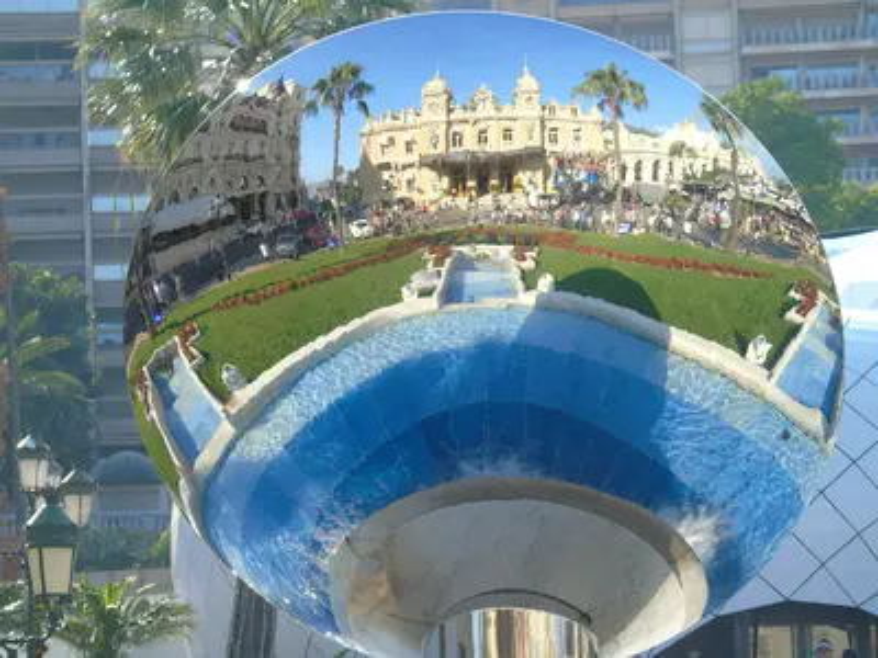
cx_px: 439
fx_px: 5377
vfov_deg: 7.0
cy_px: 329
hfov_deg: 9.3
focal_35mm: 212
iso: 80
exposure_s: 1/160
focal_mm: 38
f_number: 4.7
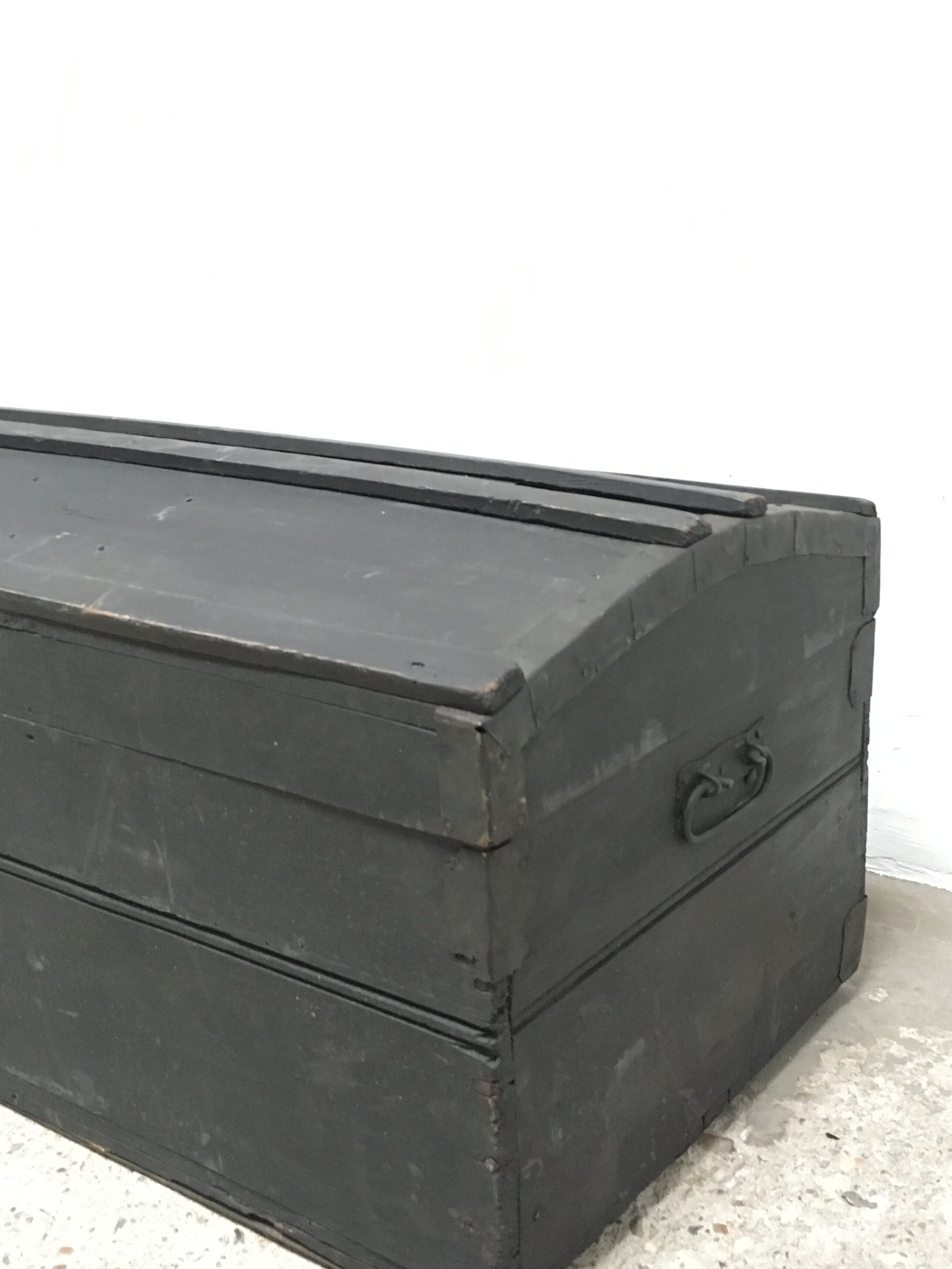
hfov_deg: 35.6
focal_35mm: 40
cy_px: 565
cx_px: 641
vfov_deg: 46.7
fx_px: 1467
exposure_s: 1/17
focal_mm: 4.15
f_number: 2.2
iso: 200
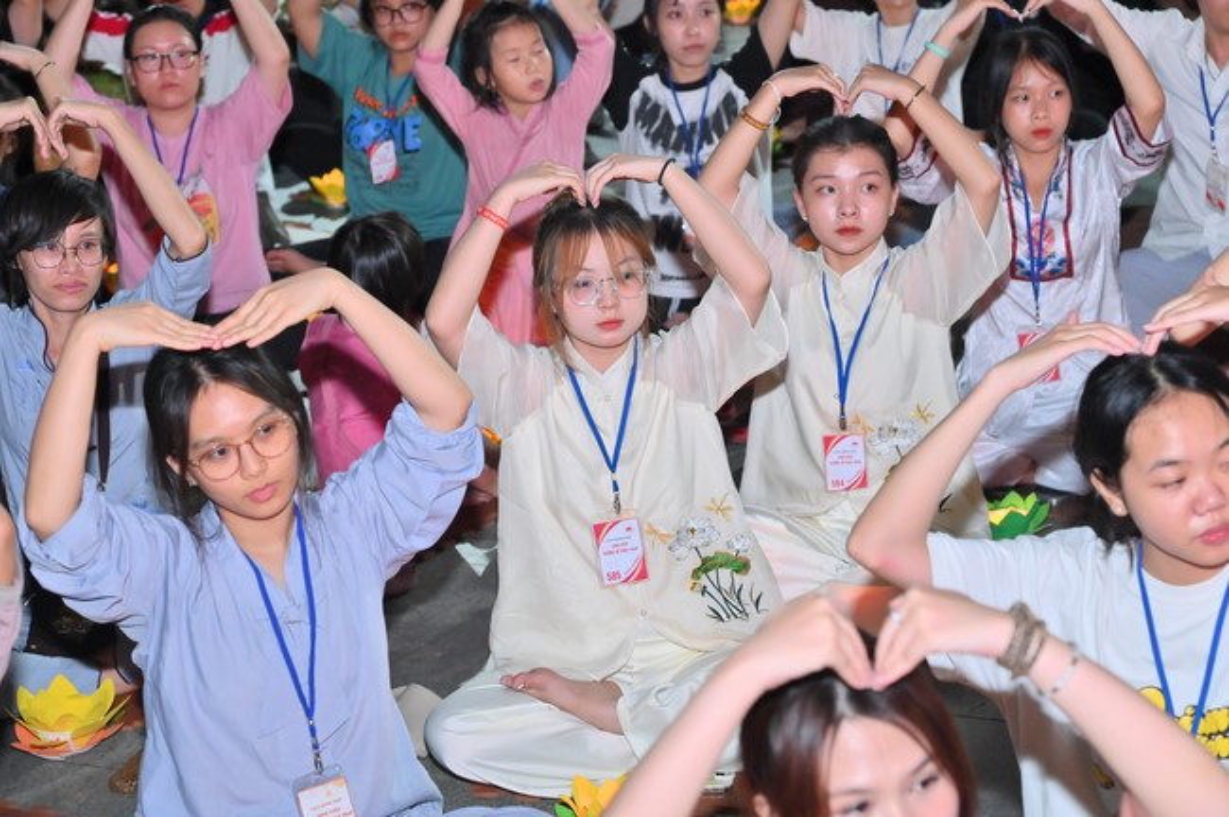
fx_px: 3240
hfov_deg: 21.5
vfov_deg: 14.4
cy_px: 408
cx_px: 614
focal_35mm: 95
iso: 3200
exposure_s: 1/50
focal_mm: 95
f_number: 5.6
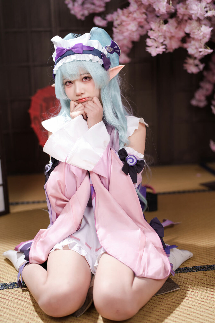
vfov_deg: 39.6
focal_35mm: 50
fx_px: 448
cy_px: 162
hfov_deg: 27.0
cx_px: 108
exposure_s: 1/400
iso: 100
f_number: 1.6
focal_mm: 50
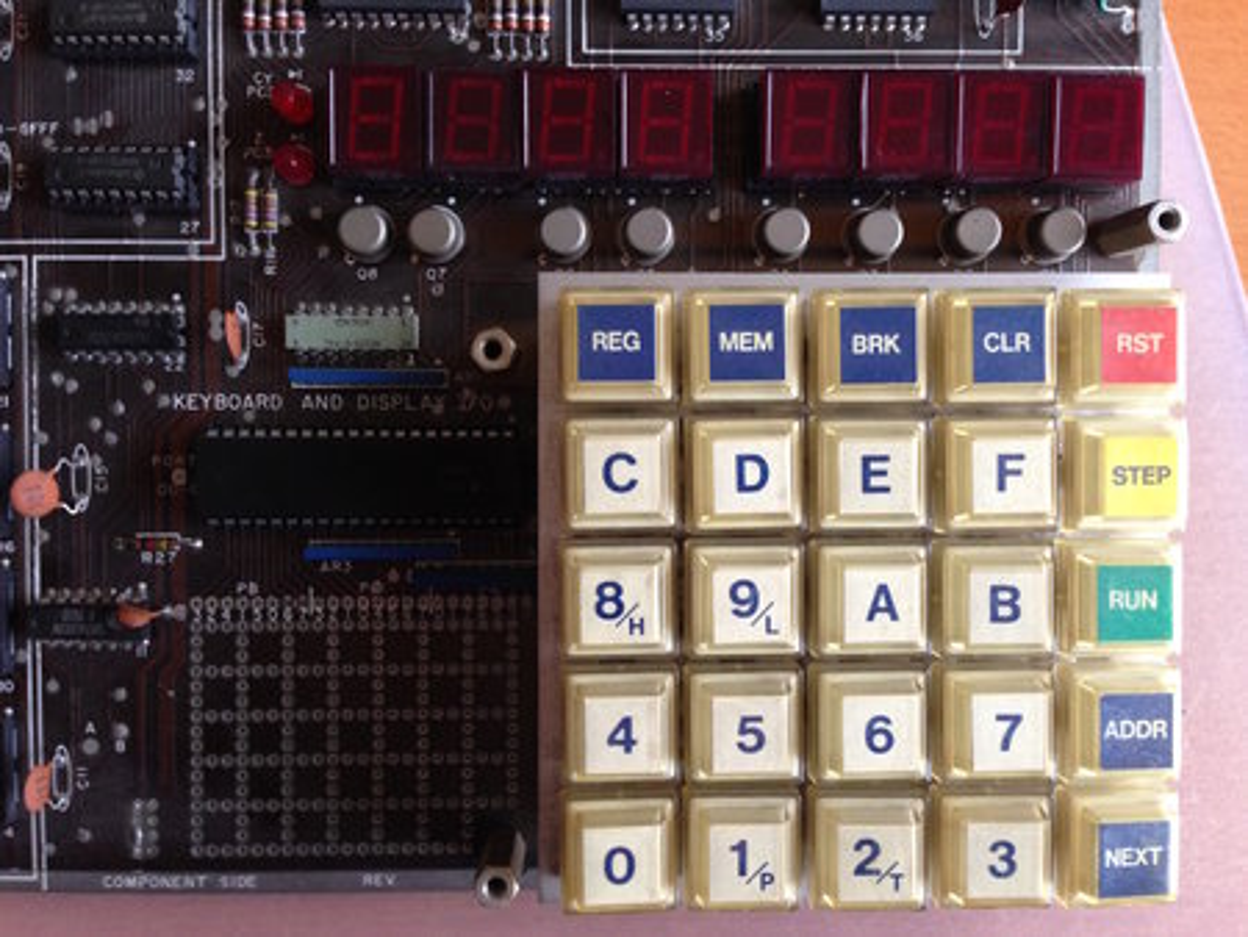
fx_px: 1190
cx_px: 624
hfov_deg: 55.3
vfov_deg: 43.0
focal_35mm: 33
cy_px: 468
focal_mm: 4.12
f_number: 2.4
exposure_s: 1/20
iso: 125
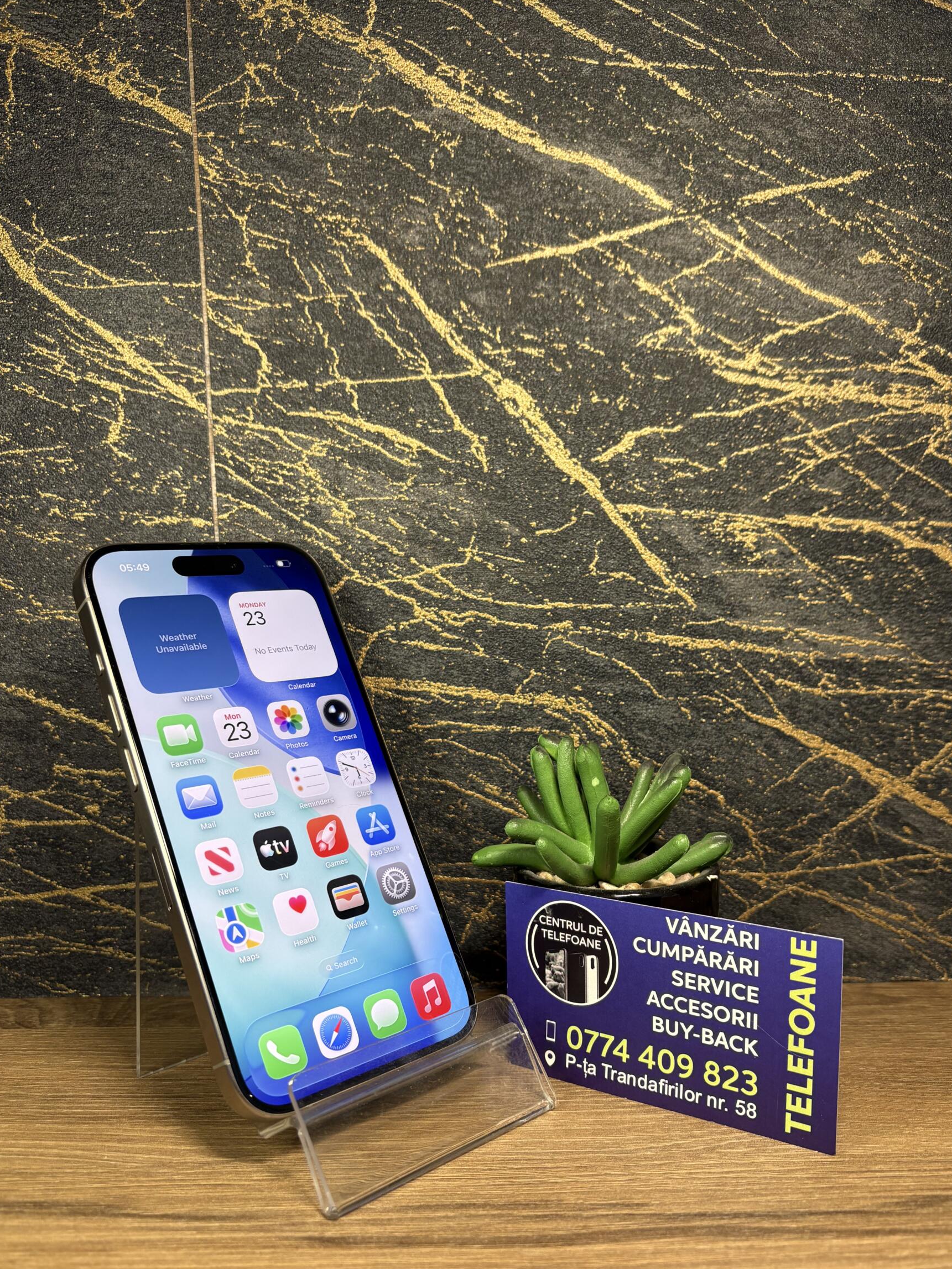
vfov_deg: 61.6
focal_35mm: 29
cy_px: 685
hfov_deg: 48.2
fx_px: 1063
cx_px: 517
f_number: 1.6
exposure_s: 1/96
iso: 125
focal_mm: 5.96
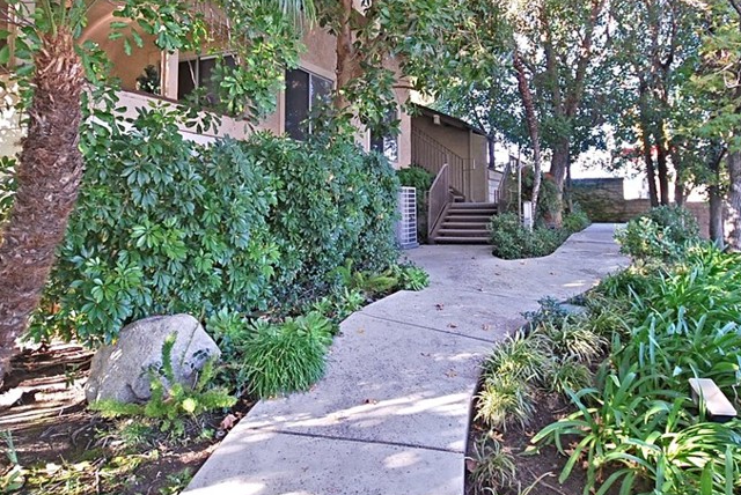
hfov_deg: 73.6
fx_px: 494
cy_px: 181
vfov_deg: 52.6
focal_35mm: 24
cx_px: 388
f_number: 4
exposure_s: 1/60
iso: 200
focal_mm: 10
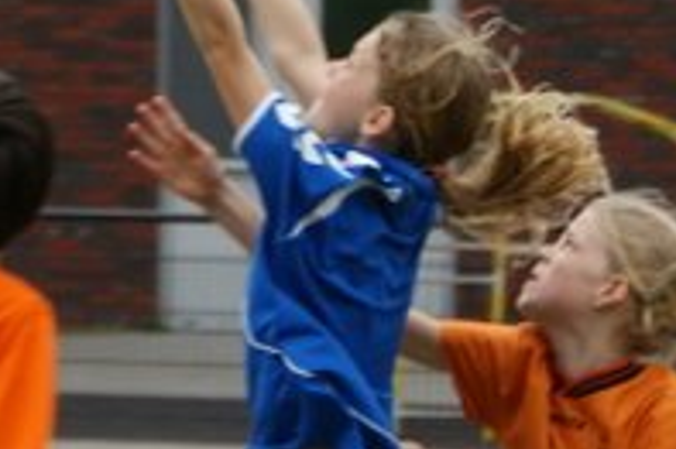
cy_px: 139
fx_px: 10263
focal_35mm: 547
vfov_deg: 2.5
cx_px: 299
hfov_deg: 3.8
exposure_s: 1/320
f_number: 5.6
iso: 100
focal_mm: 70
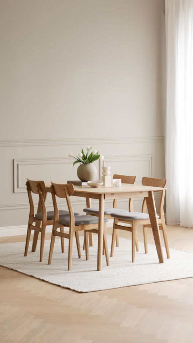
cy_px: 170
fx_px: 819
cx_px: 111
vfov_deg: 23.7
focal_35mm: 90
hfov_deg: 13.4
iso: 250
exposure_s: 1/15
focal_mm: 85
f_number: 3.2
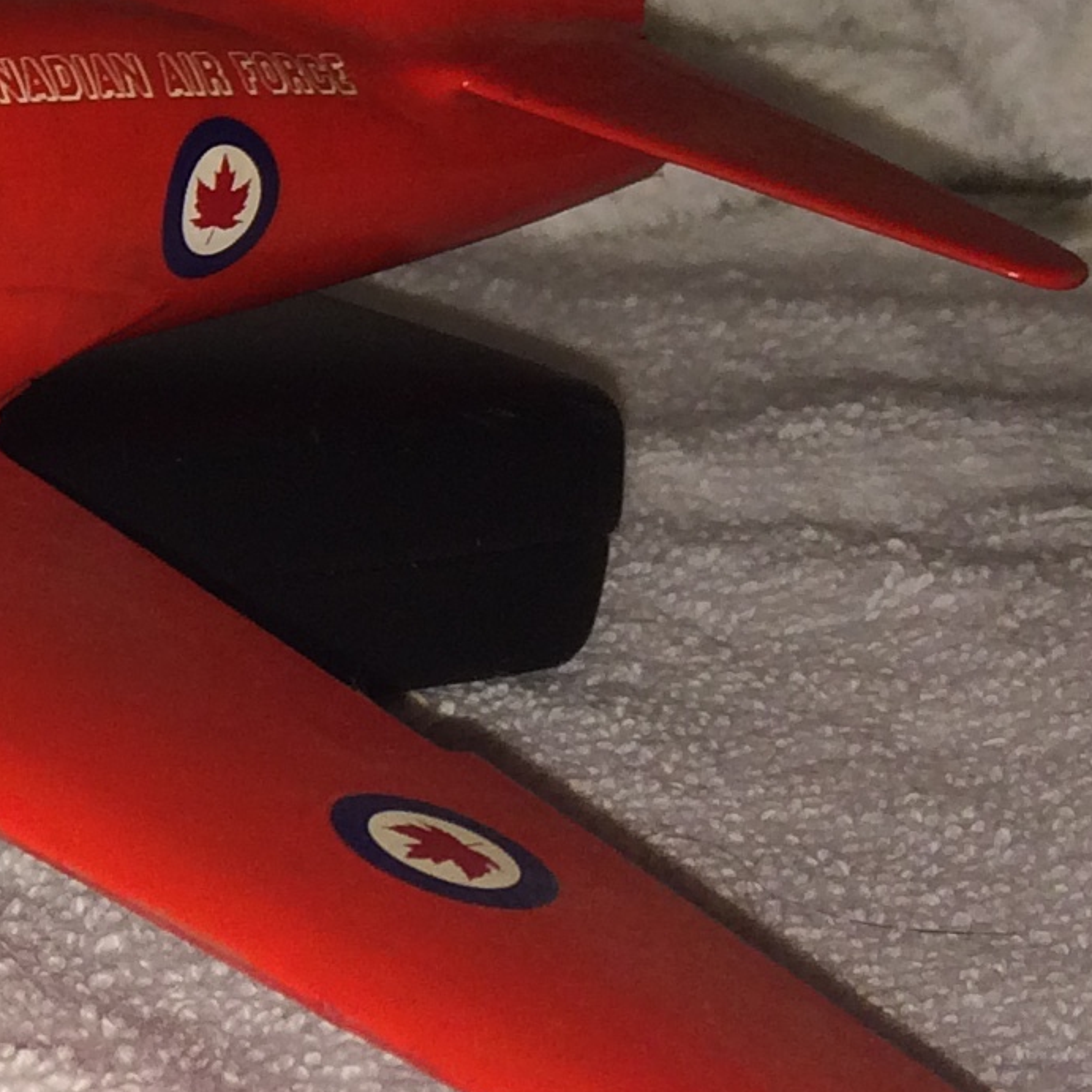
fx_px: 4319
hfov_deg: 12.9
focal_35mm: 121
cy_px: 85
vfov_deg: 14.3
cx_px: -929
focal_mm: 4.15
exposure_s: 1/74
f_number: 2.2
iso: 32
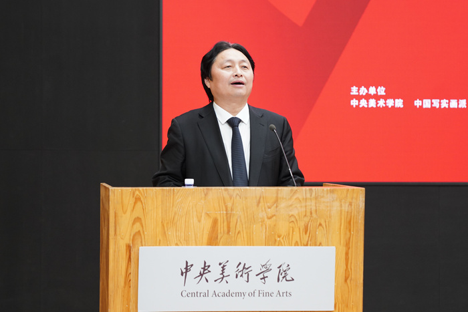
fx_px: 1365
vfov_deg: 13.0
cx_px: 234
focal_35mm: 105
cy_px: 156
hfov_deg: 19.5
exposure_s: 1/100
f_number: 2.8
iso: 800
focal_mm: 70
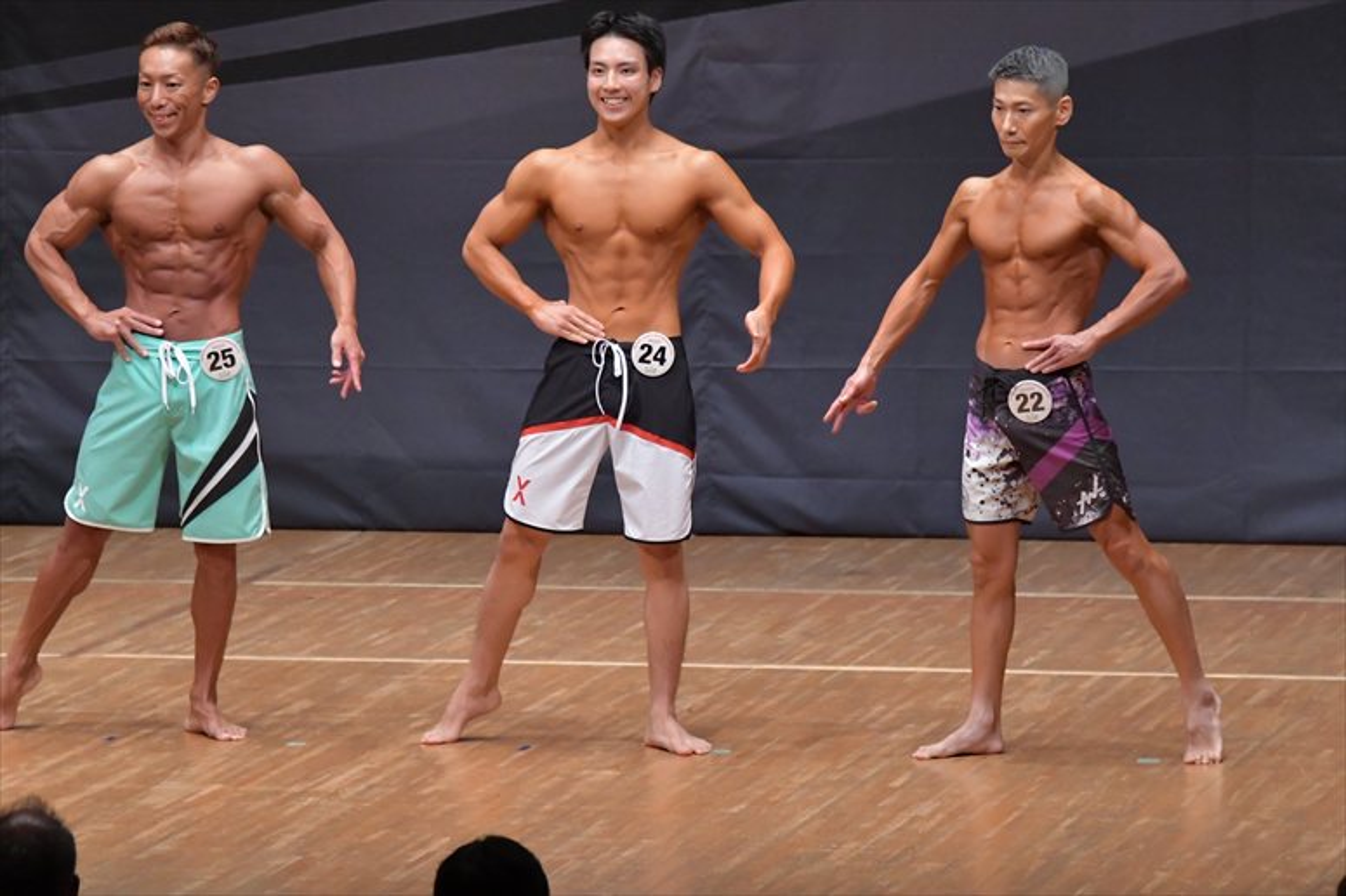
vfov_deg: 5.1
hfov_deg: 7.6
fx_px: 10090
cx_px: 673
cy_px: 448
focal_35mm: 270
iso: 6400
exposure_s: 1/400
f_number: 5.6
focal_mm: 180
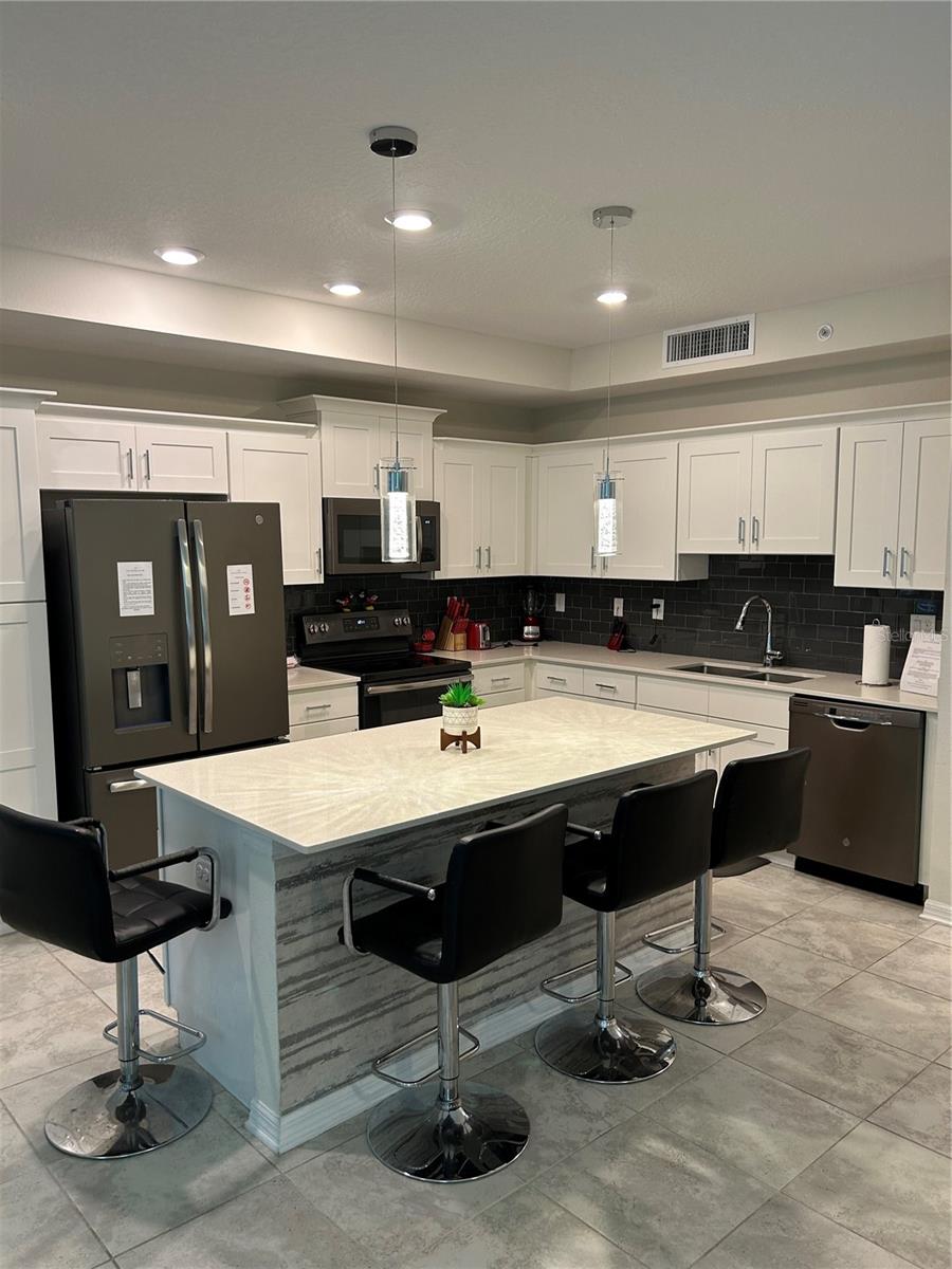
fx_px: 953
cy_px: 634
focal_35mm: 26
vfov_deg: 67.3
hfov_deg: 53.1
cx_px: 476
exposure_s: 1/60
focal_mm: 5.7
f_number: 1.5
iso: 80
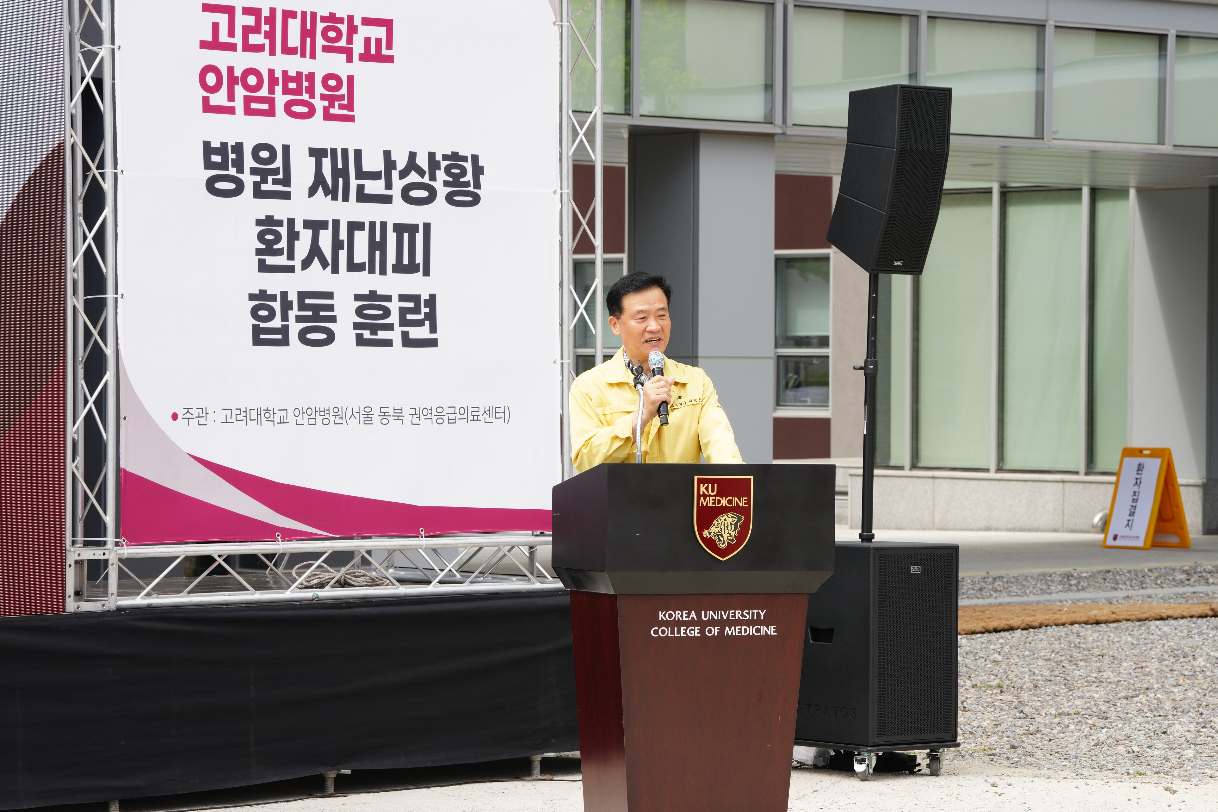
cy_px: 426
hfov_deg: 15.9
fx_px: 4364
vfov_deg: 10.6
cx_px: 670
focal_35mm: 129
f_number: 10
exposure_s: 1/200
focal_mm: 115
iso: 320
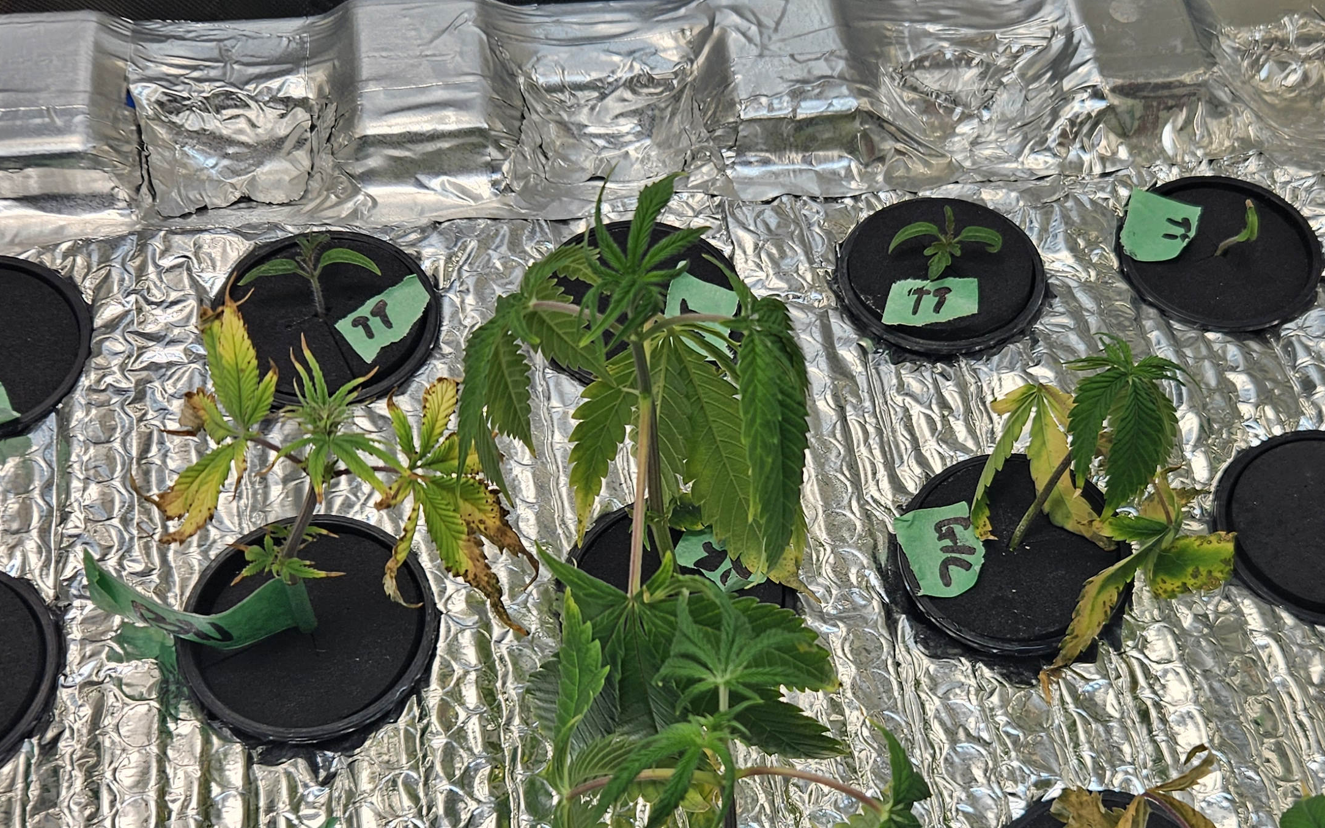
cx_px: 819
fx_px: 1625
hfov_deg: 44.0
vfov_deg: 28.4
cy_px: 544
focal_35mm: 45
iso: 25
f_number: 1.8
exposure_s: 1/329
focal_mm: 5.4
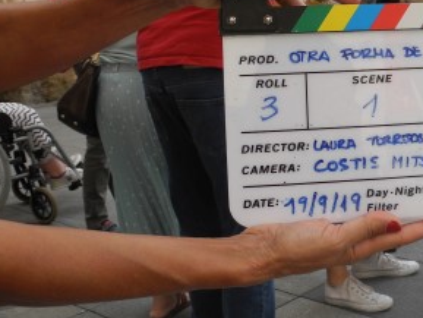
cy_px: 51
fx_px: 758
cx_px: 451
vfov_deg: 23.2
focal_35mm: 62
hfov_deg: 28.6
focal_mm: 6
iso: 100
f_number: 2.8
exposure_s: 1/943
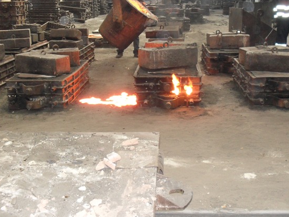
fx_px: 367
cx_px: 152
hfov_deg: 42.9
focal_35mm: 44
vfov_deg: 32.9
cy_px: 97
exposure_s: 1/45
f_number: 2.8
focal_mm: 6.3
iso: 200
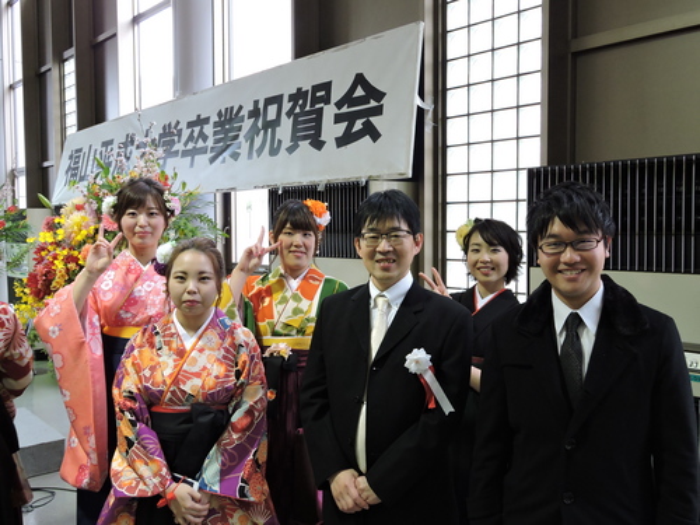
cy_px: 262
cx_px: 350
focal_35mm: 33
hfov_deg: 55.4
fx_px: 667
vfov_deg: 42.9
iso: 400
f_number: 3.6
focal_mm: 5.9
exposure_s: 1/30
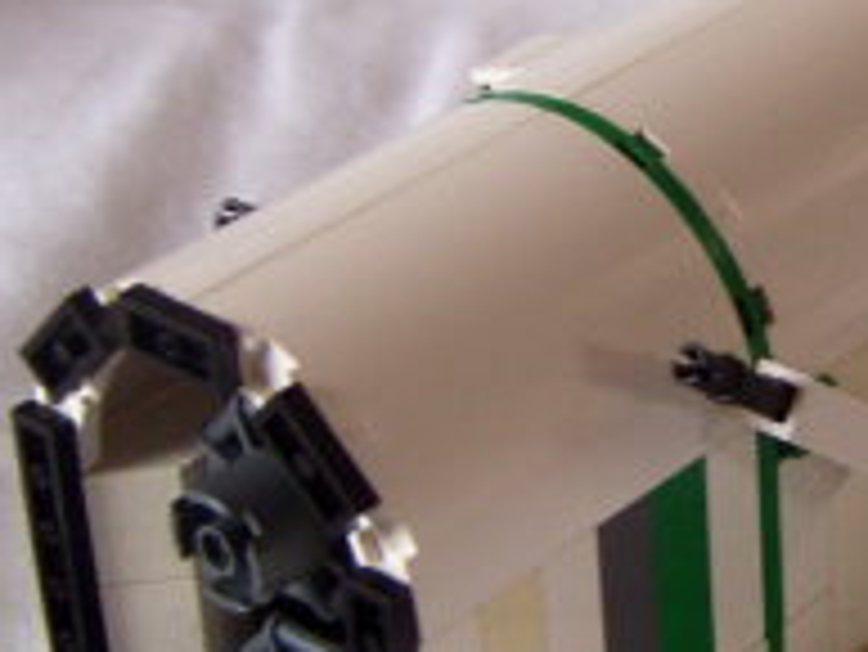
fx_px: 3161
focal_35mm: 126
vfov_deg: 11.8
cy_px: 279
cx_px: 850
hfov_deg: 15.4
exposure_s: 1/30
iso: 85
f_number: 2.8
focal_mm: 7.8
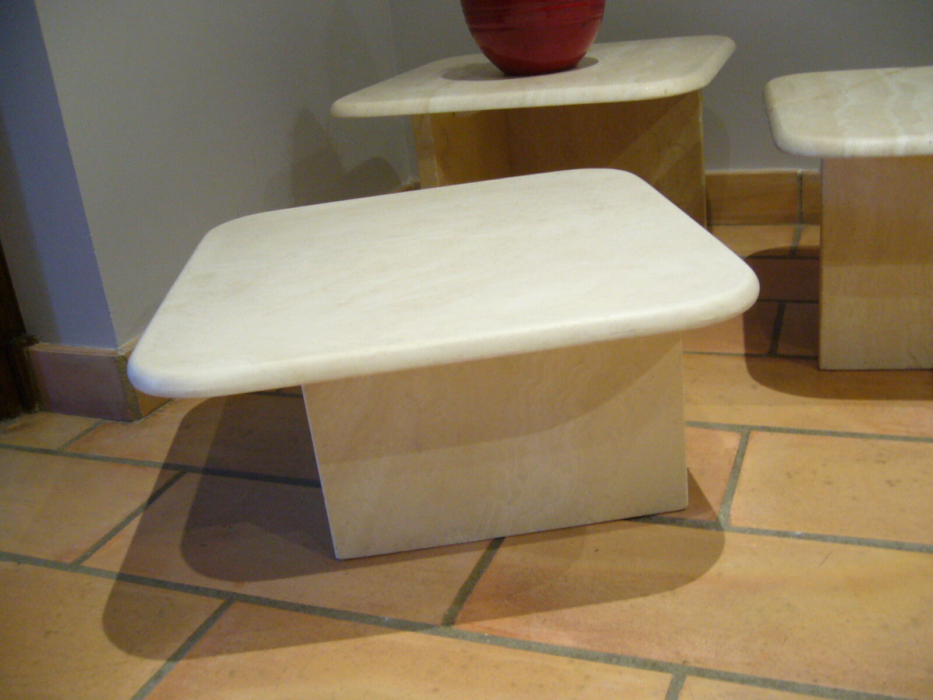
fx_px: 943
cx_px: 466
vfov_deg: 40.7
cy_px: 350
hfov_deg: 52.6
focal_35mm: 35
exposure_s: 1/13
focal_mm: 5.8
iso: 200
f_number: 2.8
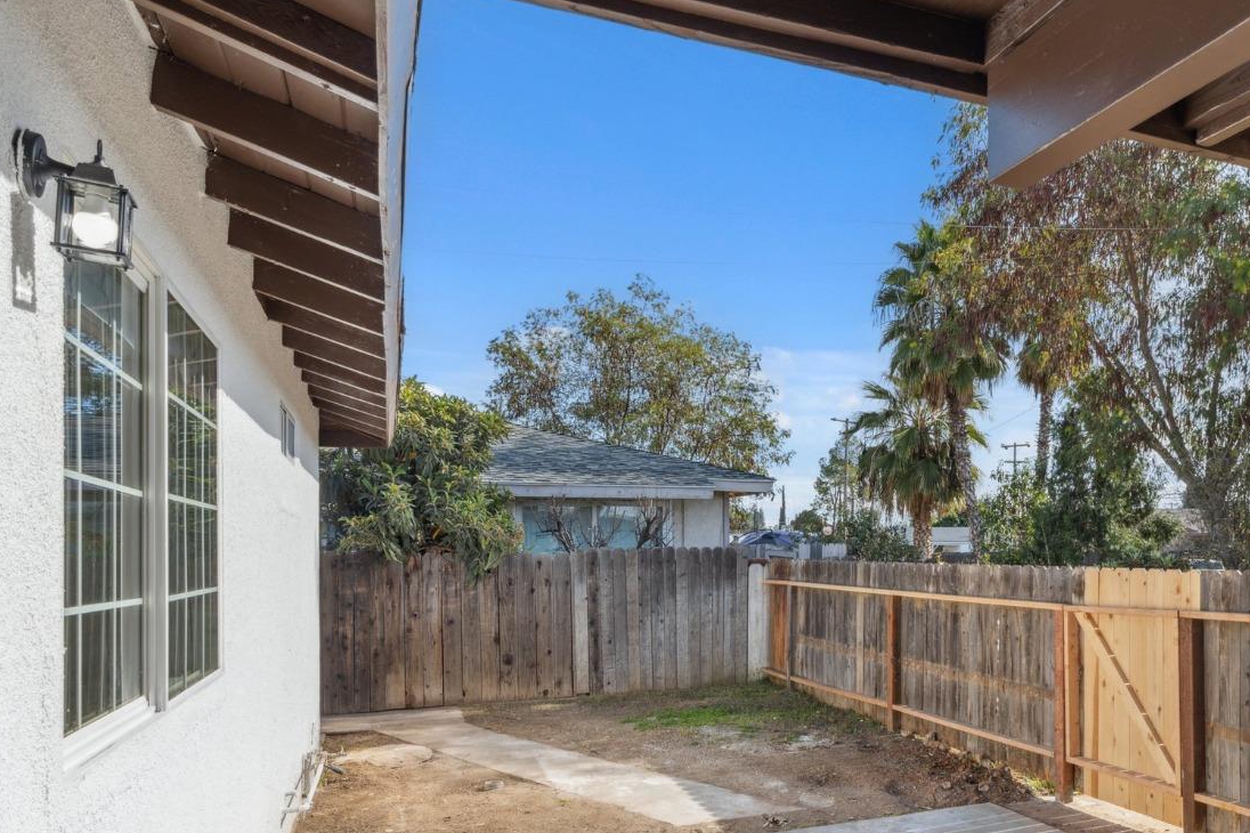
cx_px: 805
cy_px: 544
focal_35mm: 27
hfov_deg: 66.3
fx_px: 933
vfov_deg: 47.4
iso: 100
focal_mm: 13.1
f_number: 9
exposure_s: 1/200
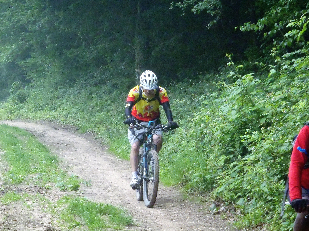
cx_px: 154
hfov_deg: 14.1
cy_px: 116
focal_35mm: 140
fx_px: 1250
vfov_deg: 10.6
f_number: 5.9
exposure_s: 1/250
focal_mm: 25
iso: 800
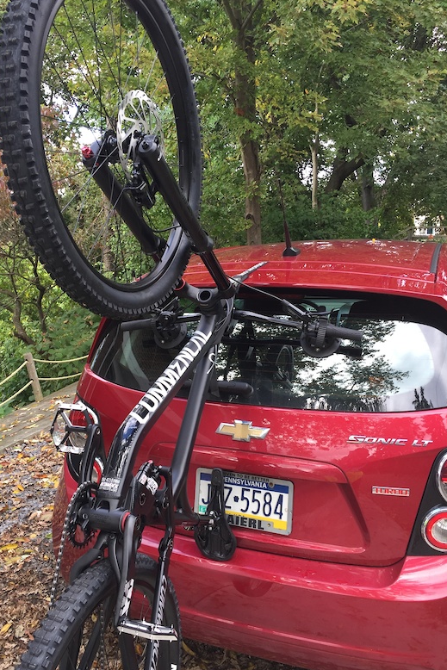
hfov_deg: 42.3
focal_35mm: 31
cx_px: 197
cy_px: 342
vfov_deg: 60.3
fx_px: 577
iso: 32
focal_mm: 4.15
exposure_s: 1/120
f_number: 2.2
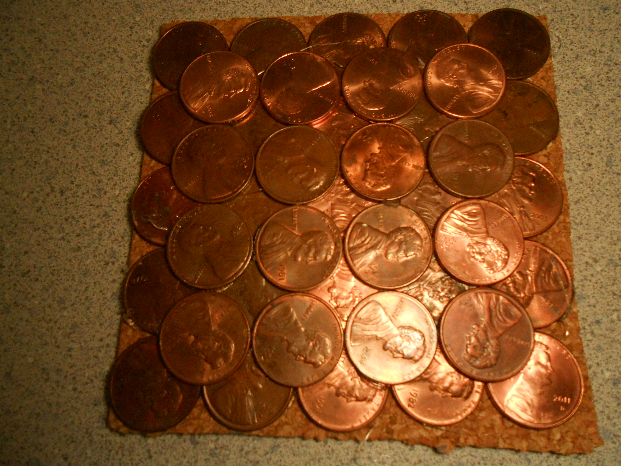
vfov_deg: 53.1
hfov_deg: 67.3
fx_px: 466
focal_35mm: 26
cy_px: 233
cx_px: 310
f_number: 11.5
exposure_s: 1/25
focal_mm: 4.6
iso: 500
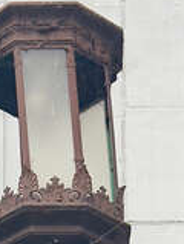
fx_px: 1701
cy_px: 566
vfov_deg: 7.7
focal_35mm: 241
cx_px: 46
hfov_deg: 6.2
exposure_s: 1/84
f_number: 1.78
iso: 100
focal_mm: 6.76
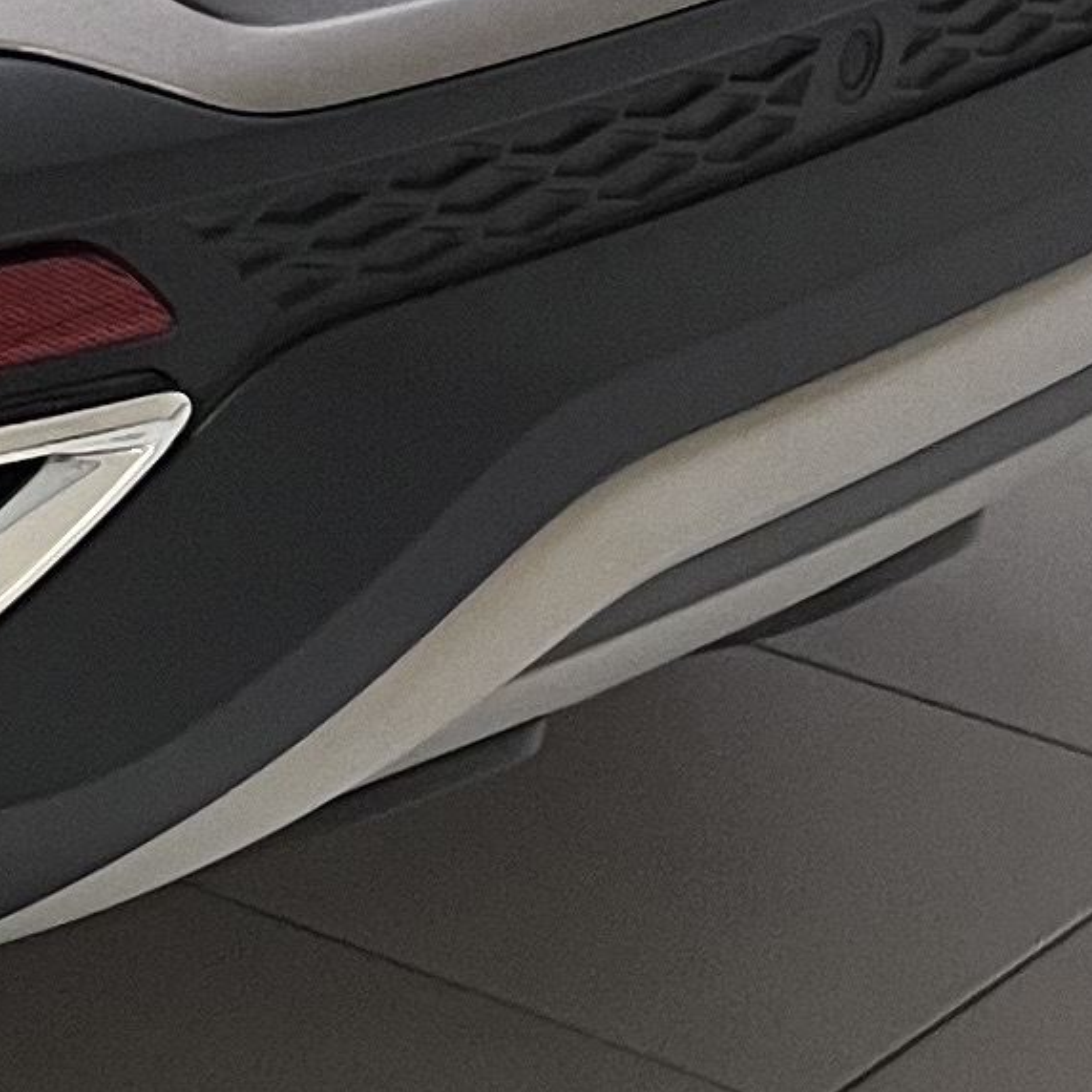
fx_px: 5782
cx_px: -1571
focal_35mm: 162
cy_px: -628
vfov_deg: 10.4
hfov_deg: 9.5
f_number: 1.6
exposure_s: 1/60
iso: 160
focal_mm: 5.1
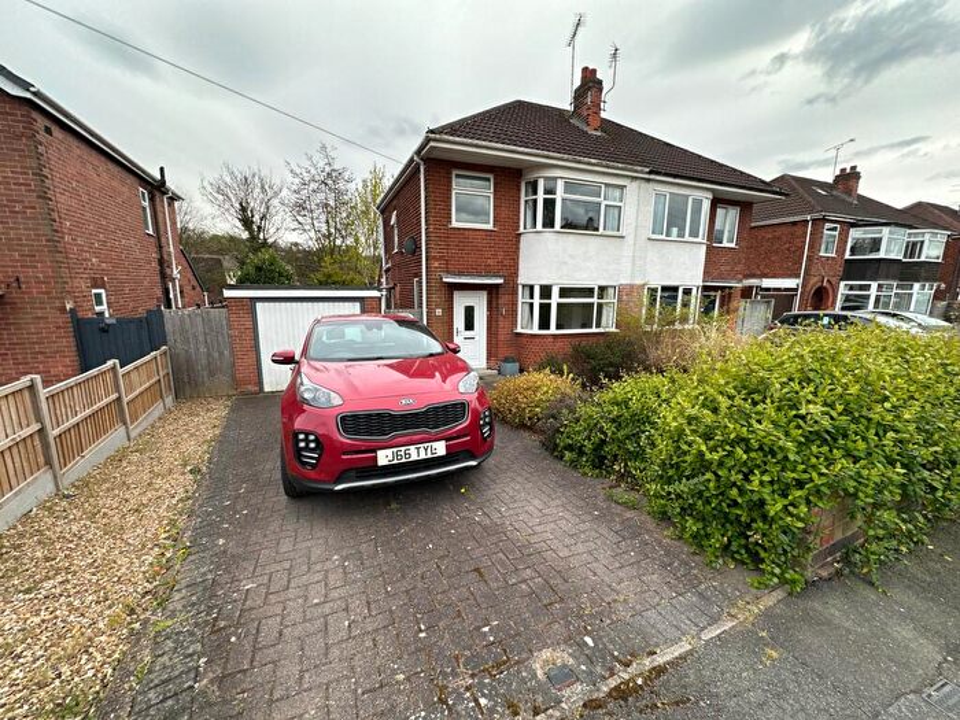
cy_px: 360
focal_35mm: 14
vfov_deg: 85.7
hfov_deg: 102.1
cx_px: 480
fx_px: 388
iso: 40
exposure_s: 1/443
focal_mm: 2.22
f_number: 2.2
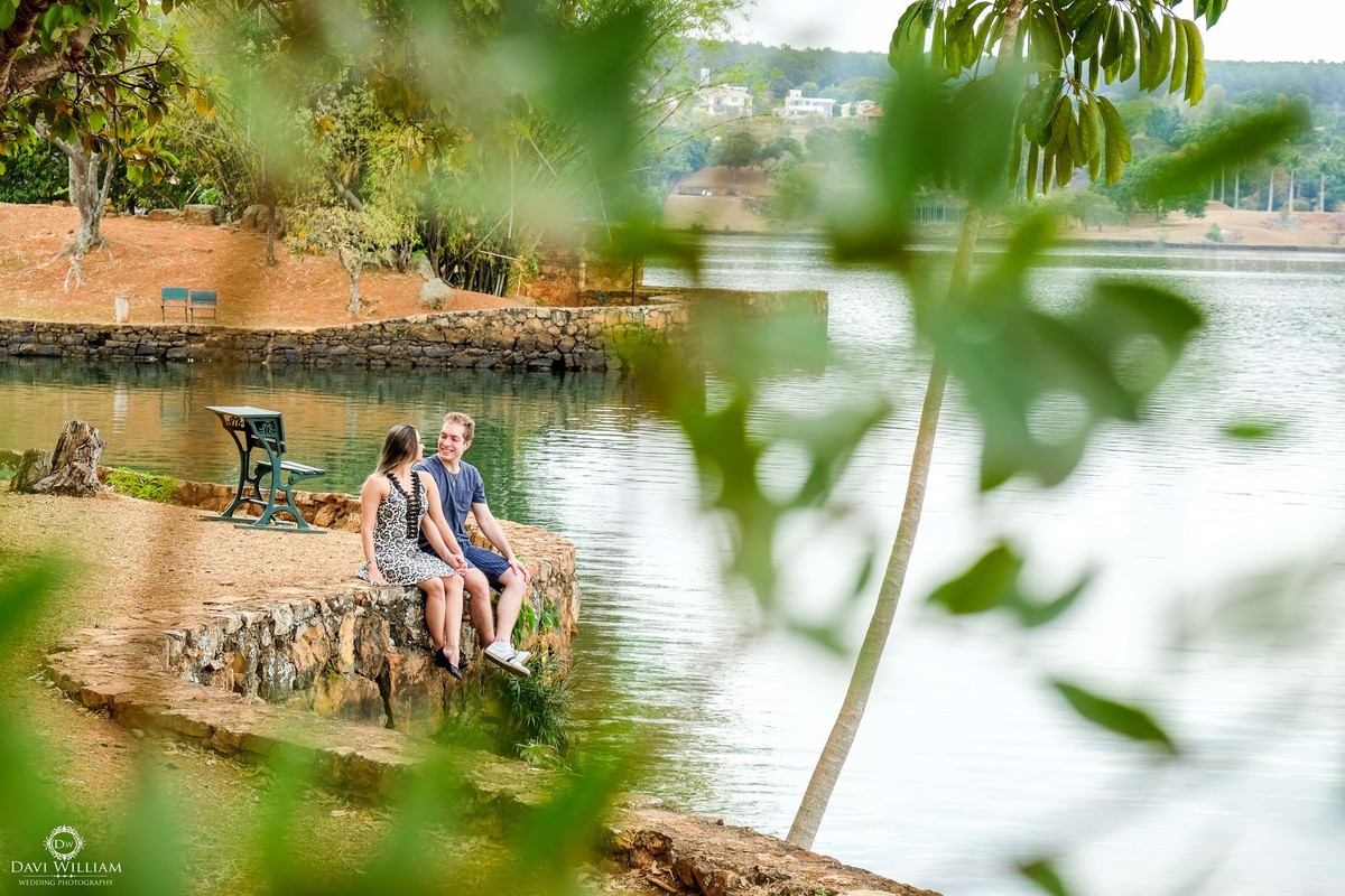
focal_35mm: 83
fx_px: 3101
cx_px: 672
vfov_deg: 16.5
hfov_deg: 24.5
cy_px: 448
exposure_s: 1/180
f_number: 5
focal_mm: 55
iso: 320
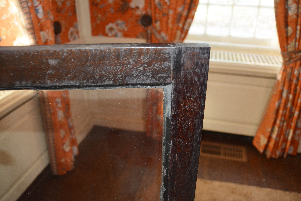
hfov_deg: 64.6
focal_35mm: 28
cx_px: 150
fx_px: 238
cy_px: 100
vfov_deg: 45.7
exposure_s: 1/60
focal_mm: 19
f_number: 3.5
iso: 800
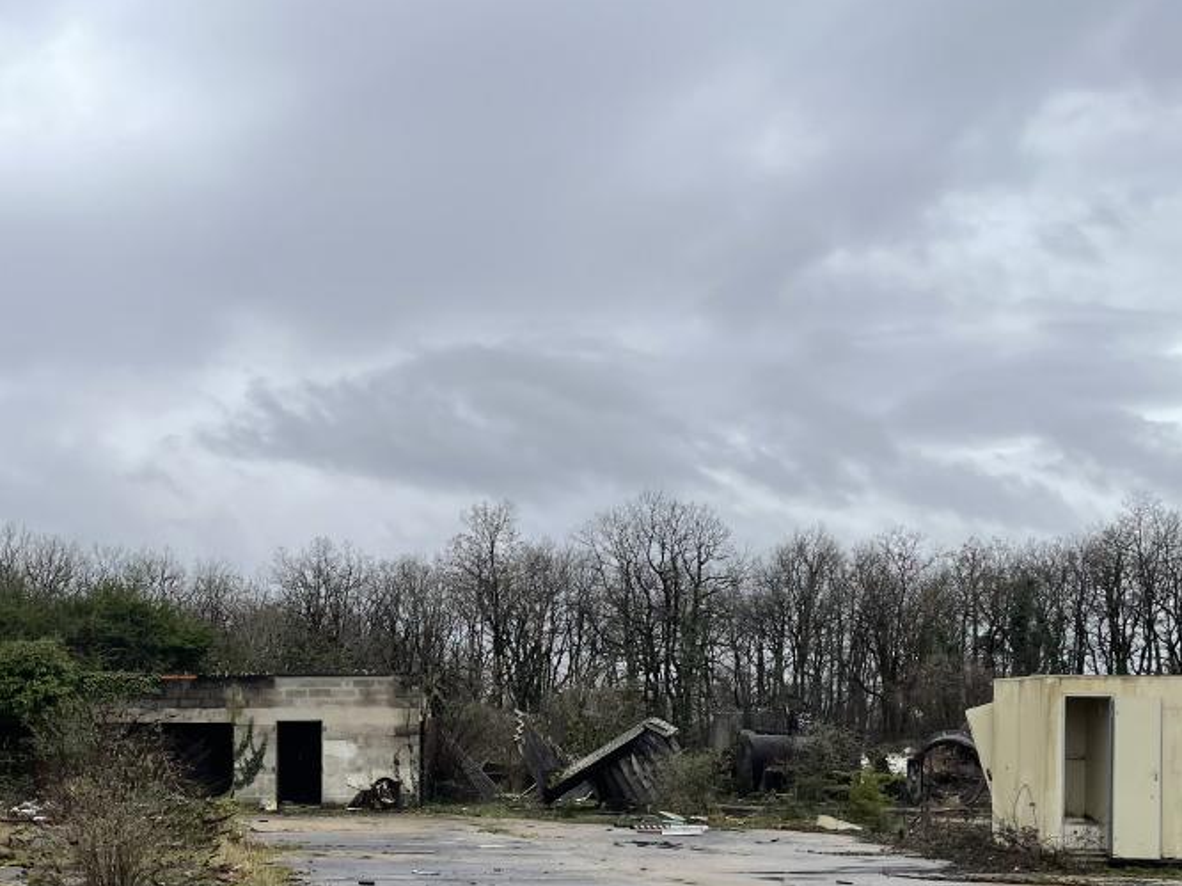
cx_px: 453
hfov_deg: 38.0
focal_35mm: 50
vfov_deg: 28.2
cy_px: 760
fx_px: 1707
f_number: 1.6
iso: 32
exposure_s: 1/465
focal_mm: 4.2
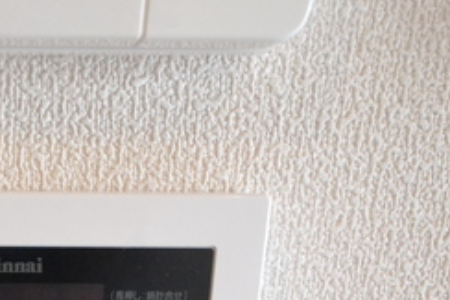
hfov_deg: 39.5
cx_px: -6
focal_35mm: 43
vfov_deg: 28.2
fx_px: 542
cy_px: 330
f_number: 5
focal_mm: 11
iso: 3200
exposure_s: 1/100
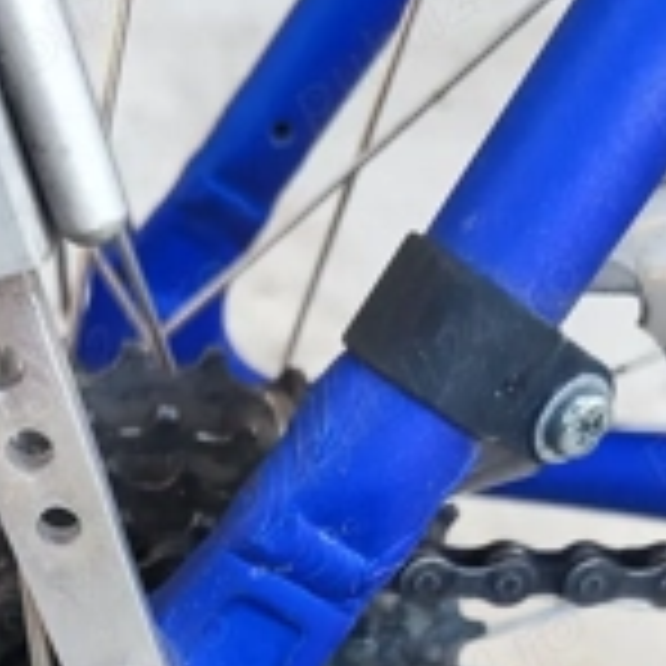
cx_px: 176
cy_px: 770
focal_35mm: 55
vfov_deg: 27.8
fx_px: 1197
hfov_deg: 30.6
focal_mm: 5.59
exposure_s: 1/100
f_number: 1.88
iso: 193
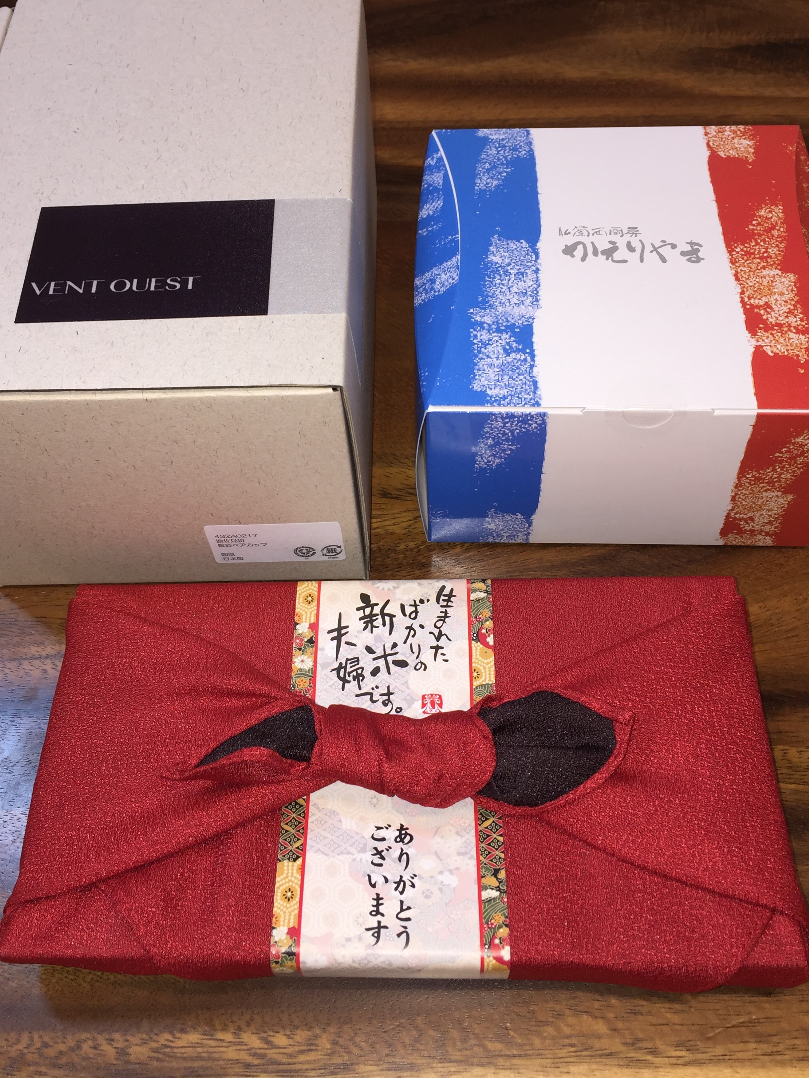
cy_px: 484
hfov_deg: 40.7
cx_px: 385
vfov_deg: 52.5
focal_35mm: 35
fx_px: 1091
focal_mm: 4.15
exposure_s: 1/57
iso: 32
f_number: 2.2
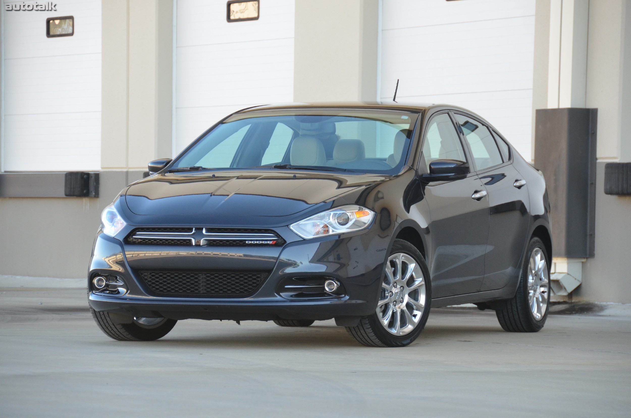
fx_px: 3411
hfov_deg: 10.6
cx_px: 316
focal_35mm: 195
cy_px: 209
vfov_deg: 7.0
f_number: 5.6
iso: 1000
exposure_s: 1/500
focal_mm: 130
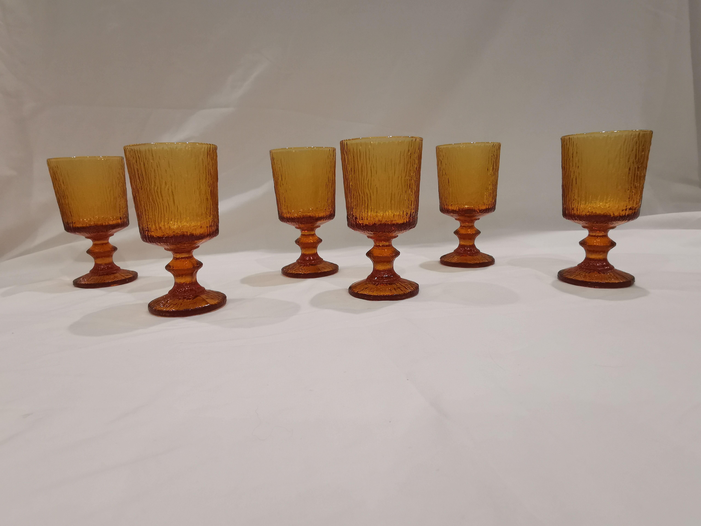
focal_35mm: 22
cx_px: 350
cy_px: 263
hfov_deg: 76.4
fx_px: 446
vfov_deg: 61.1
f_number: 2.2
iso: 200
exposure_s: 1/50
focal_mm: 2.35
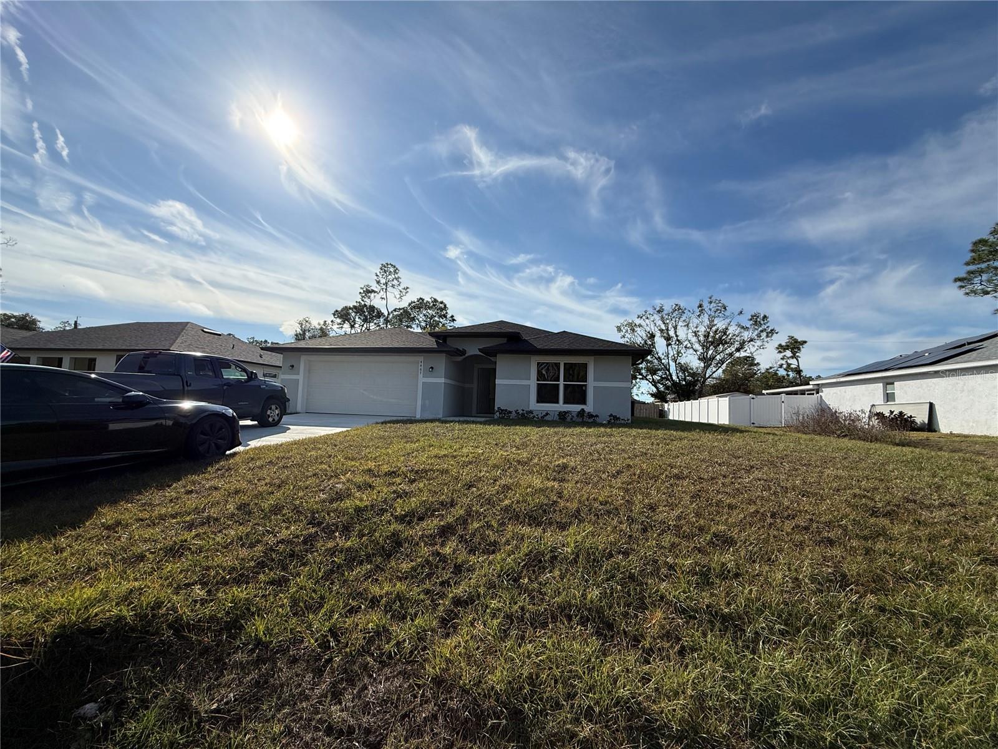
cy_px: 374
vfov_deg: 85.7
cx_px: 499
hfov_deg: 102.1
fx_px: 404
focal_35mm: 14
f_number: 2.2
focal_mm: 2.22
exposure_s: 1/4425
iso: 50
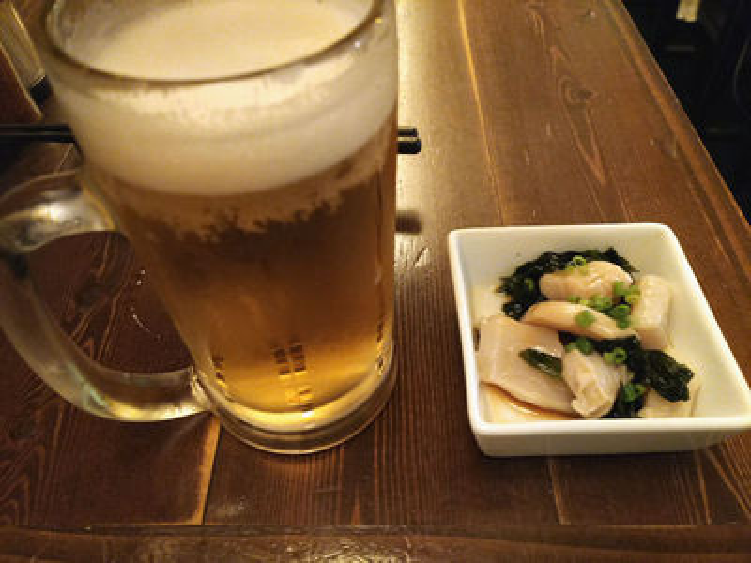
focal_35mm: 27
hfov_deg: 65.3
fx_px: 586
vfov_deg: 51.4
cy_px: 282
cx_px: 376
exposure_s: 1/17
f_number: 1.9
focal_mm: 4.2
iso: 320
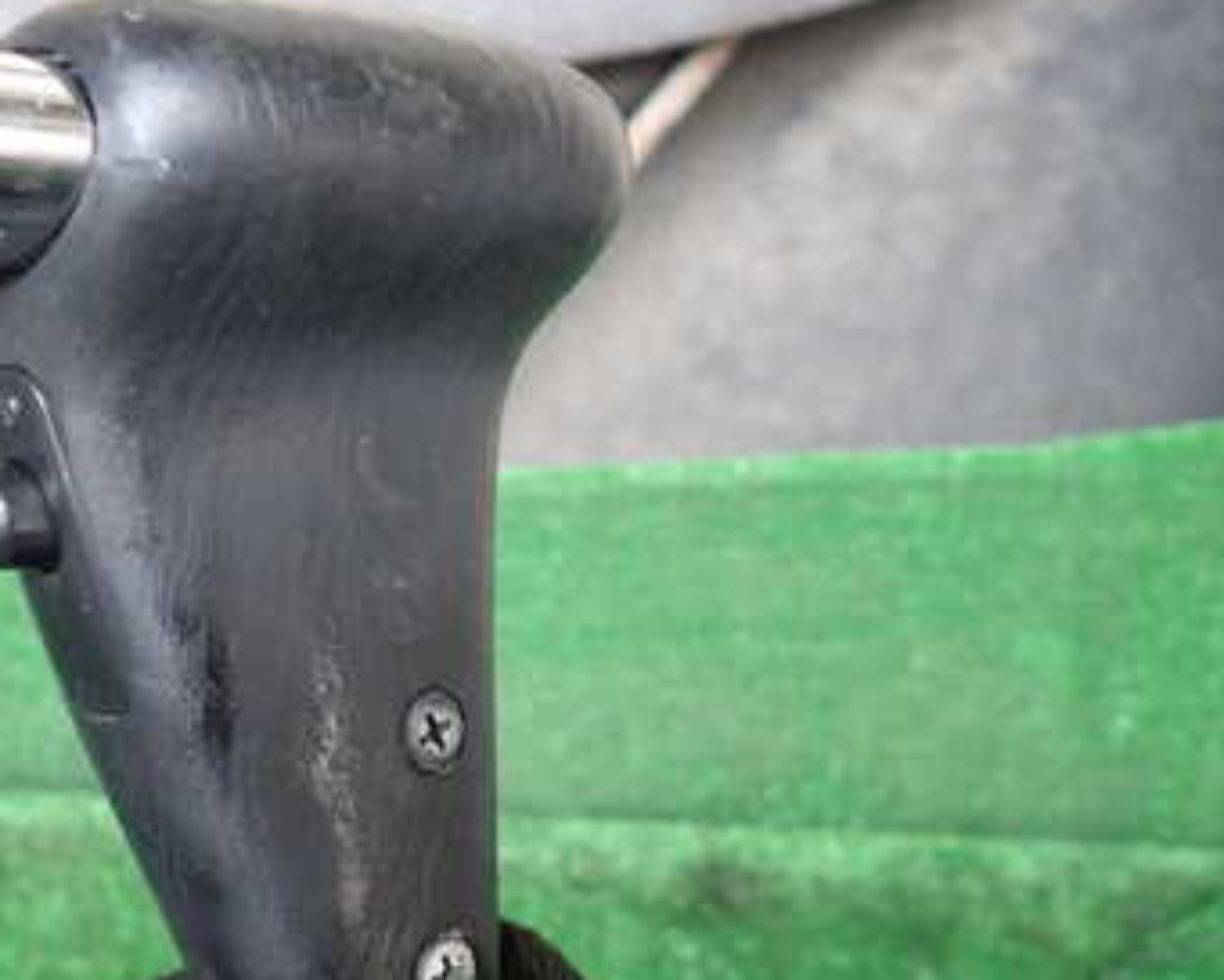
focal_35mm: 43
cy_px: 504
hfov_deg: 41.2
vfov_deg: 34.9
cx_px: 259
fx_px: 1558
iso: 200
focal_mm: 4.5
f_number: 2
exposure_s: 1/40
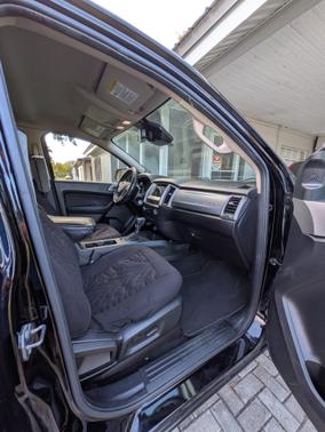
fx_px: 175
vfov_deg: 102.0
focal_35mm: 14
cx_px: 162
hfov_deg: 85.7
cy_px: 216
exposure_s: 1/100
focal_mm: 1.83
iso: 52
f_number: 2.2
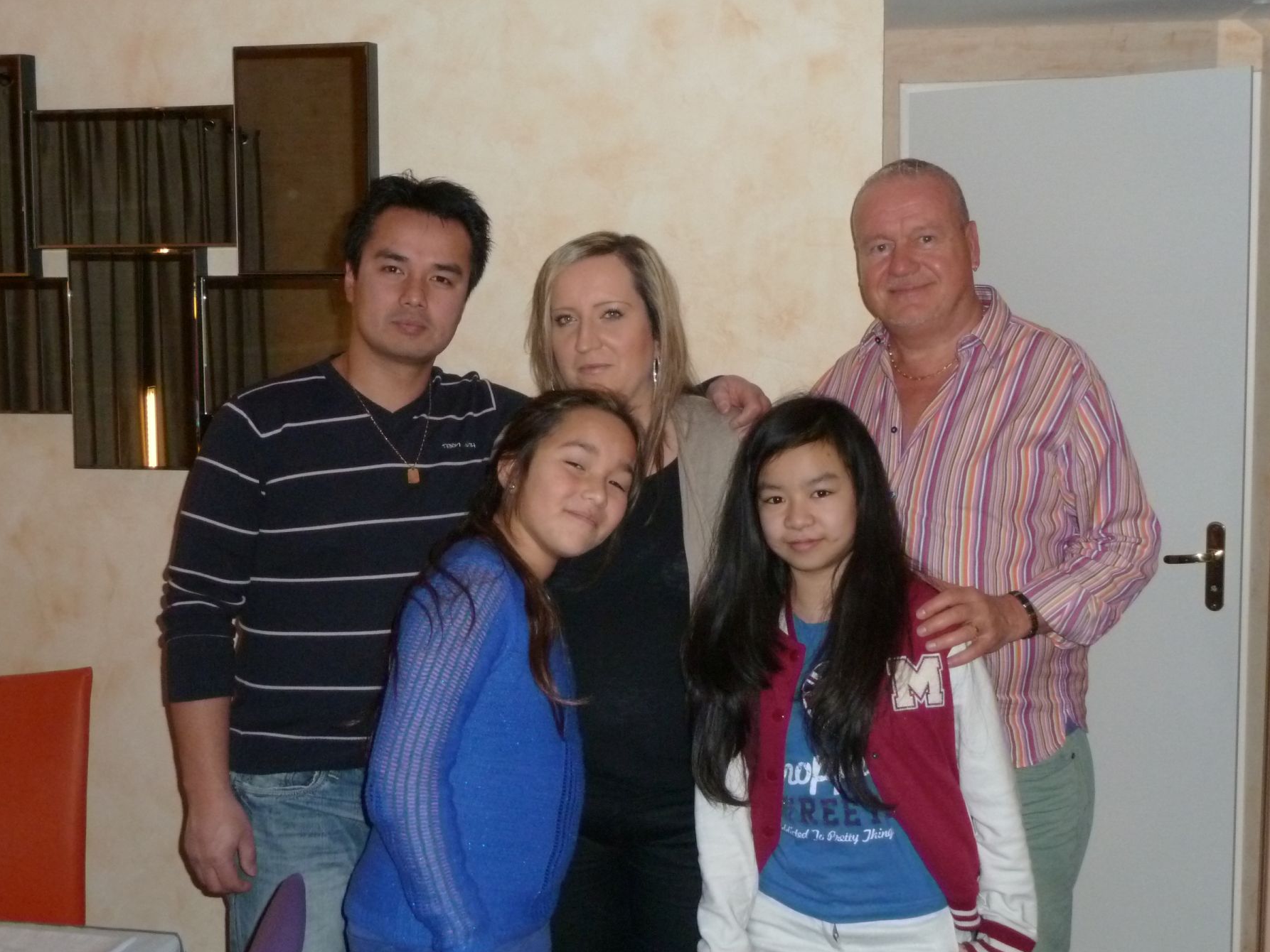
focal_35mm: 43
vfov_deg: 33.6
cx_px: 658
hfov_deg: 43.8
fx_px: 1578
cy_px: 464
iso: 400
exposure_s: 1/60
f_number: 3.6
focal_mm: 6.5
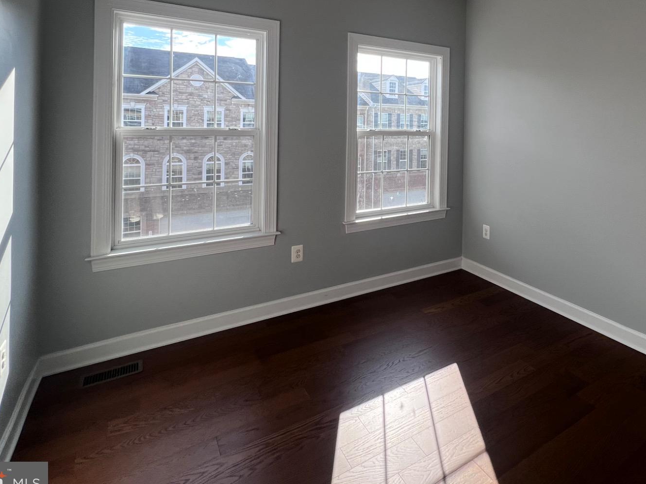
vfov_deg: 62.7
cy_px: 129
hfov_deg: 79.4
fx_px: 373
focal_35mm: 20
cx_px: 424
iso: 32
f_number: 1.8
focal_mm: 1.57
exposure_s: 1/288
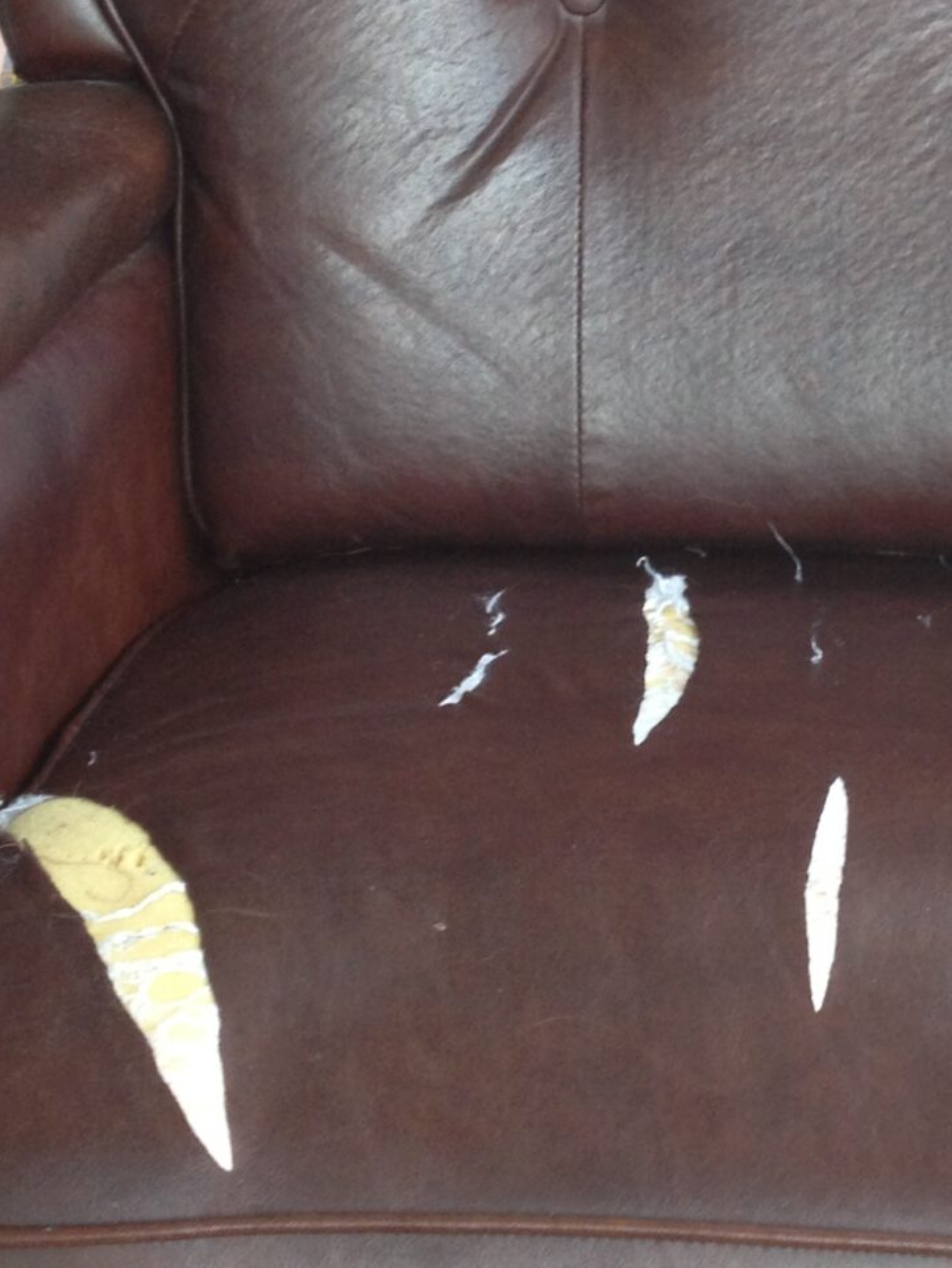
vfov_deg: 21.0
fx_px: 3408
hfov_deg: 15.8
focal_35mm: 93
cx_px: 783
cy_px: 478
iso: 80
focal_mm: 4.28
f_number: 2.4
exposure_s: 1/20
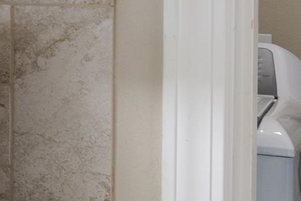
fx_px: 920
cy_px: -18
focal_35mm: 110
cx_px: -595
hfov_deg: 11.4
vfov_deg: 12.3
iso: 250
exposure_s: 1/1.67
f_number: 9
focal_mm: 16
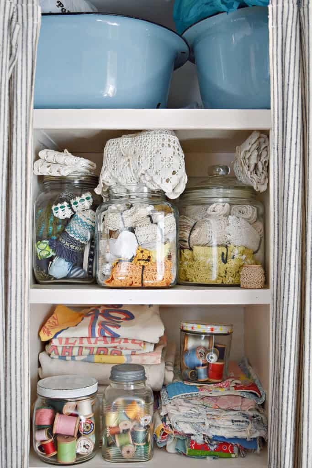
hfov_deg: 33.0
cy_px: 234
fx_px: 526
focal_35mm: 40
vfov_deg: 47.9
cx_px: 156
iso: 400
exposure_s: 1/60
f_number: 4
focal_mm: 27
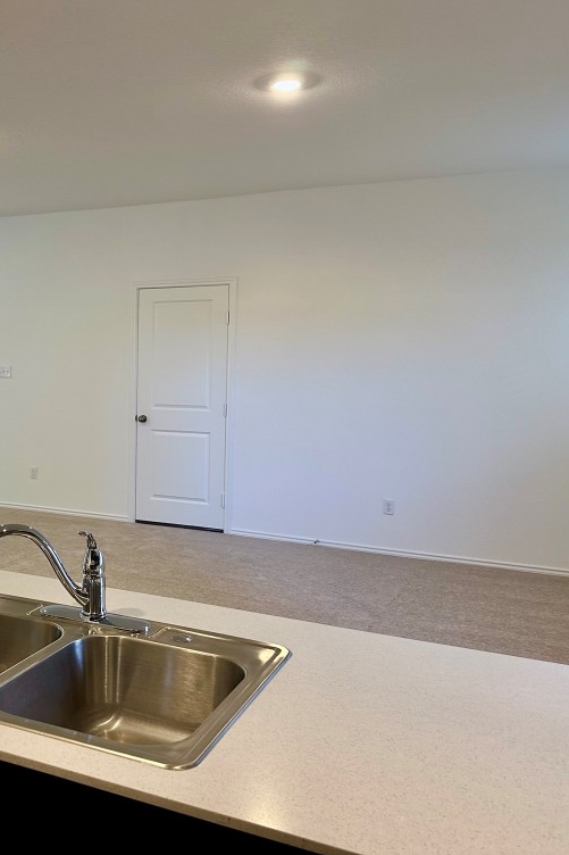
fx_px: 806
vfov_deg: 55.8
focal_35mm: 34
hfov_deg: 37.2
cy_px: 421
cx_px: 99
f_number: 1.78
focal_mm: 6.86
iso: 125
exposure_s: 1/60
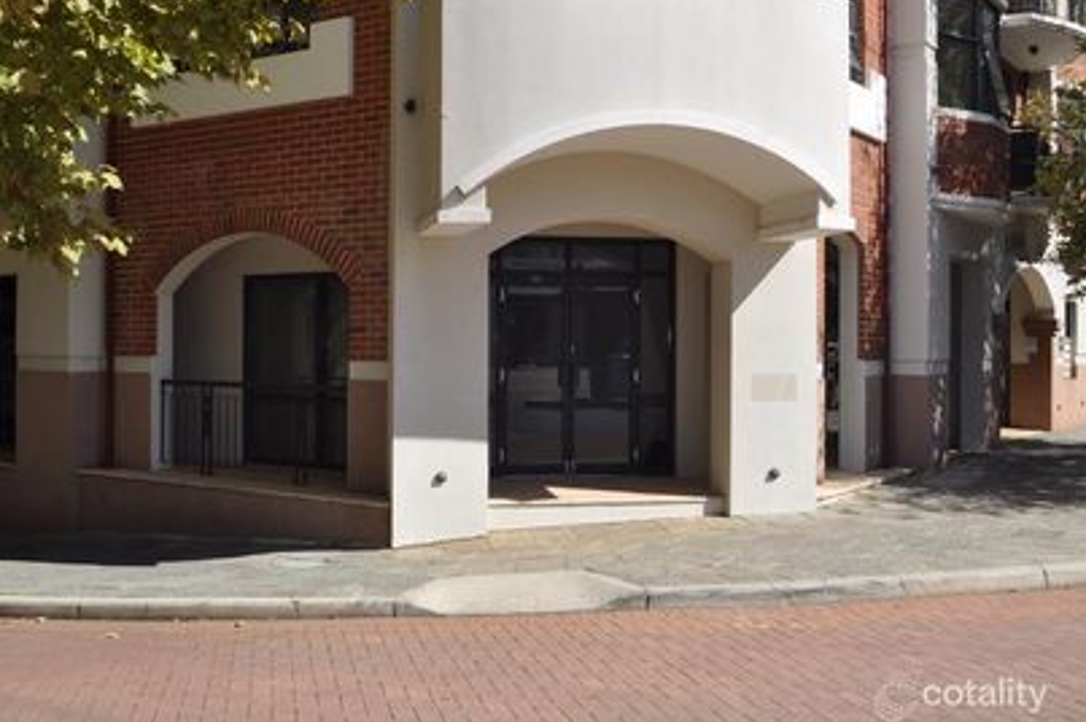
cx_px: 458
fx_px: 1266
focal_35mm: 42
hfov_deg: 46.3
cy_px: 327
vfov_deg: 31.8
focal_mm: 24
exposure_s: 1/200
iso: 200
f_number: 13
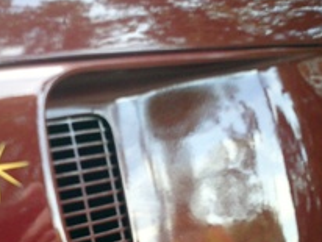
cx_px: 100
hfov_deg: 28.7
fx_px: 624
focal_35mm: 67
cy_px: 187
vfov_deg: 21.7
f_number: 3.2
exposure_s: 1/40
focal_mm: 7.5
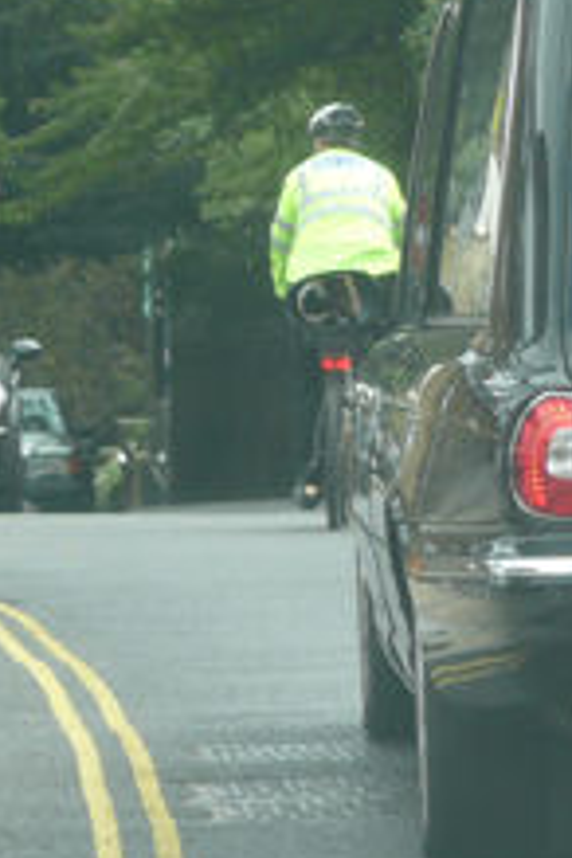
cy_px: 325
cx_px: 744
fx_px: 10009
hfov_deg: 3.3
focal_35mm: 420
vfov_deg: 4.9
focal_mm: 26
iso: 100
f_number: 4.8
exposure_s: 1/60
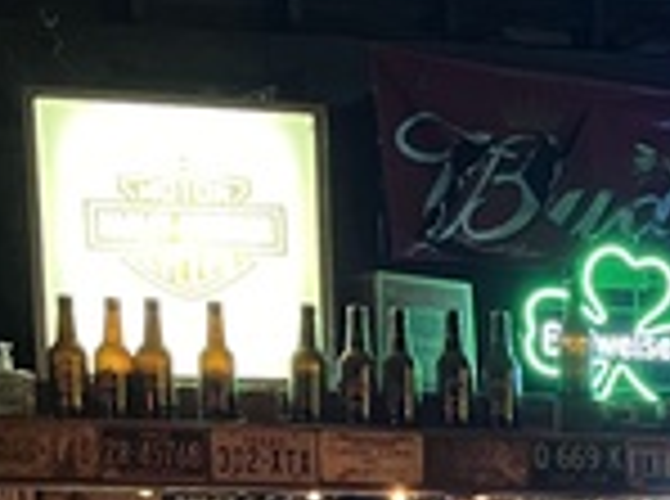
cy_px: 842
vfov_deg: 13.0
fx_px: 2027
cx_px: 863
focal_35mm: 105
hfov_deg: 17.6
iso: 640
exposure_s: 1/30
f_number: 1.6
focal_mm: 5.1
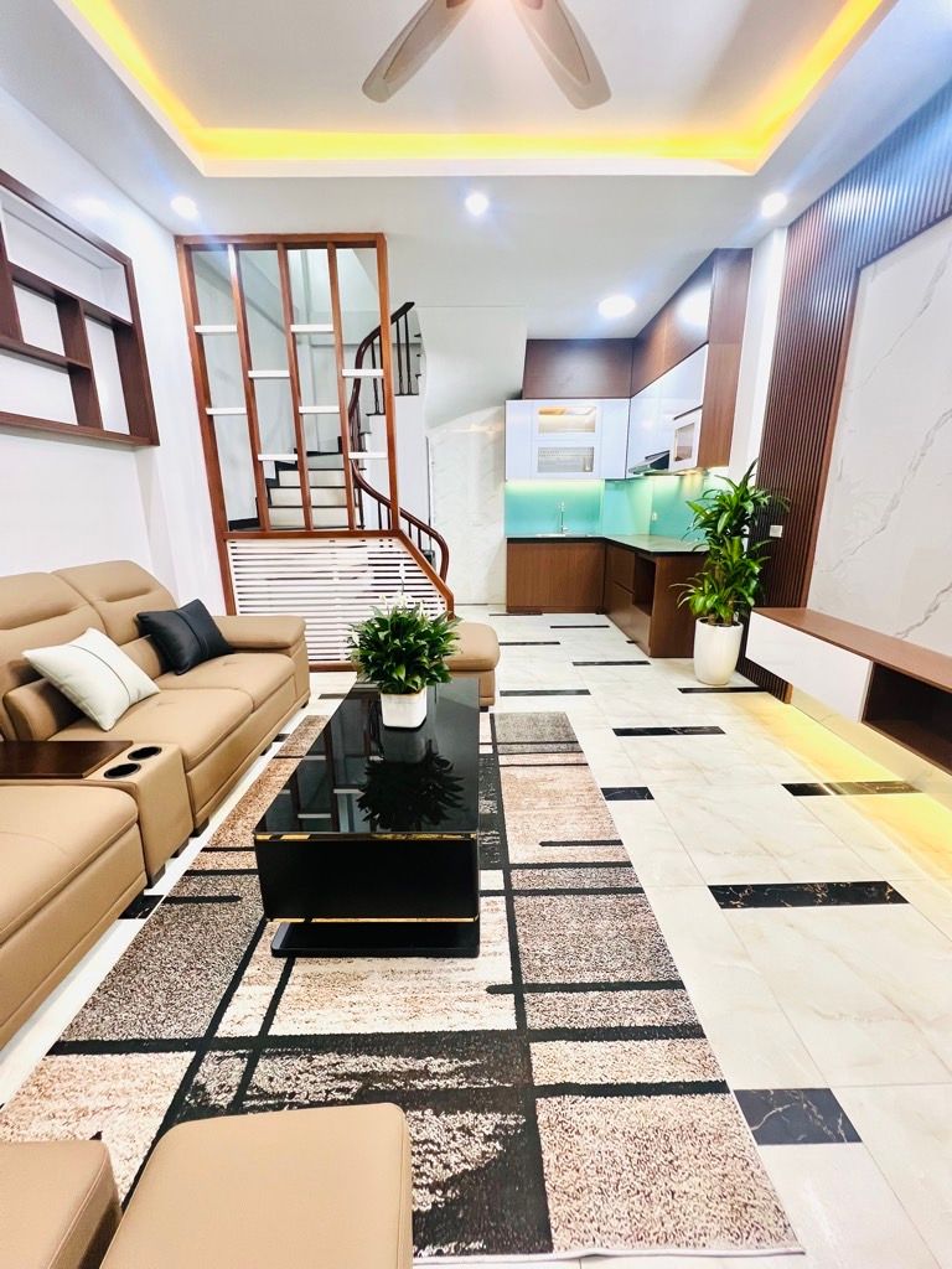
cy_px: 634
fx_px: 477
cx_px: 476
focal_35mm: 13
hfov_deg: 89.9
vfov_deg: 106.2
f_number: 1.8
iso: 250
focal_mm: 1.57
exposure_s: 1/100
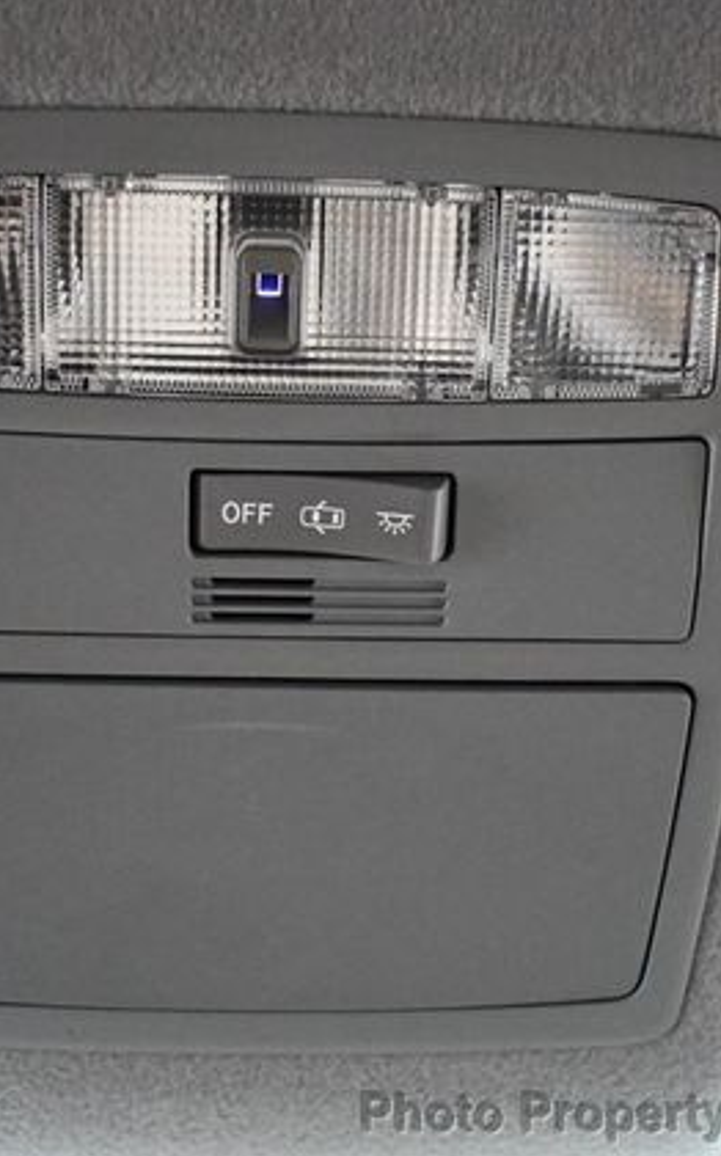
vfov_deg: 36.3
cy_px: 578
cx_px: 327
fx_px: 1763
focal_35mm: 56
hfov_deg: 23.1
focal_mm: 18
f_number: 3.5
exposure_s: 1/60
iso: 5000
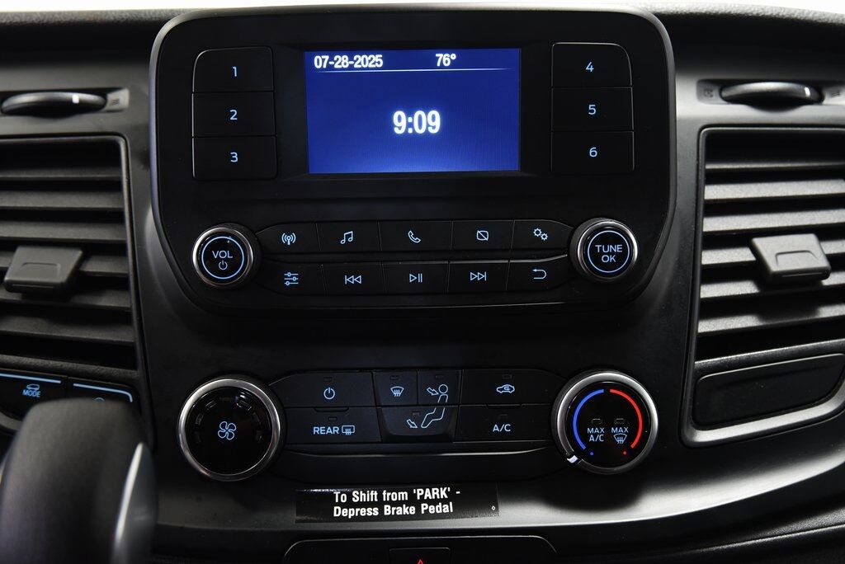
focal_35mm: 44
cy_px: 282
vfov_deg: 30.6
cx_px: 422
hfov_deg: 44.5
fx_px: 1033
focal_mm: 44
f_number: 4.5
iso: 1600
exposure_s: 1/20
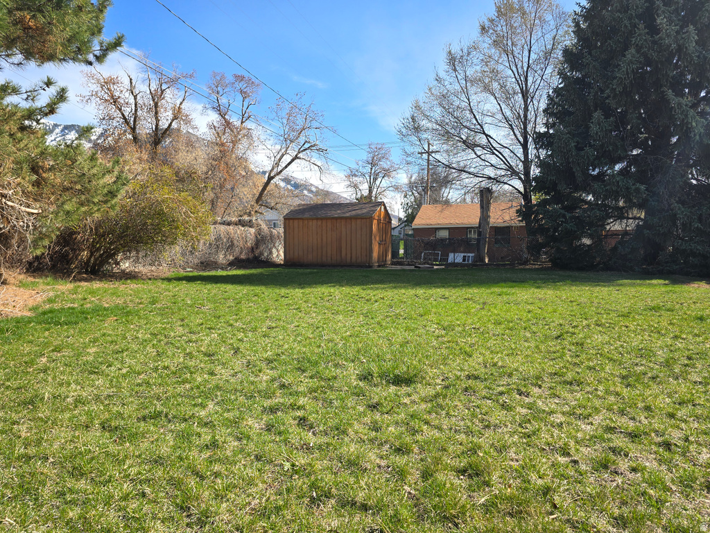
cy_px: 266
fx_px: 472
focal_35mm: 23
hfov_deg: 73.9
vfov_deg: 58.9
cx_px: 355
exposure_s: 1/416
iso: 12
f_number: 1.7
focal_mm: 6.3
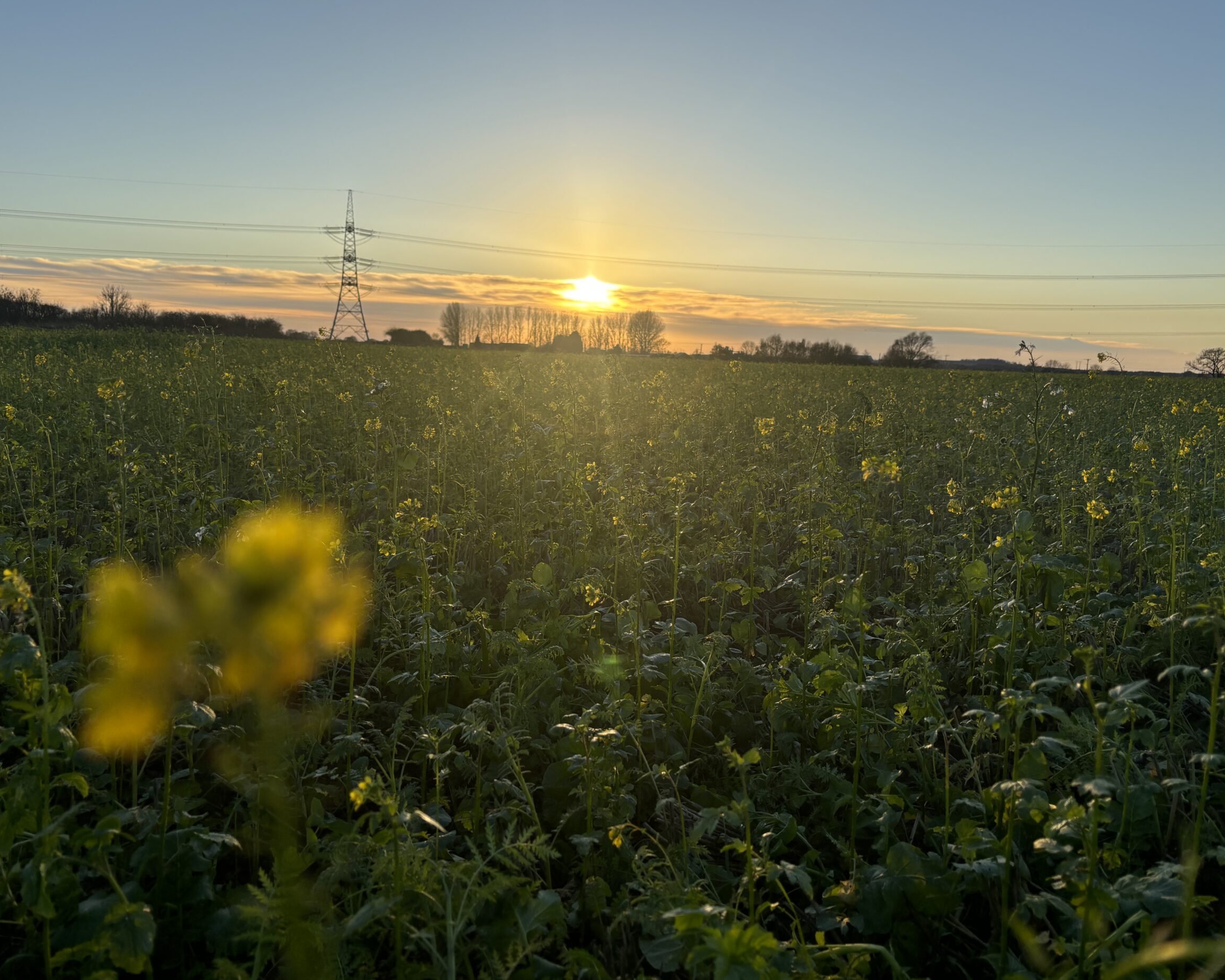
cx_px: 589
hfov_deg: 62.2
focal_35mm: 28
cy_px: 477
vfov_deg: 51.5
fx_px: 1015
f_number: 1.6
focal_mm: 5.96
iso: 50
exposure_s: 1/1751
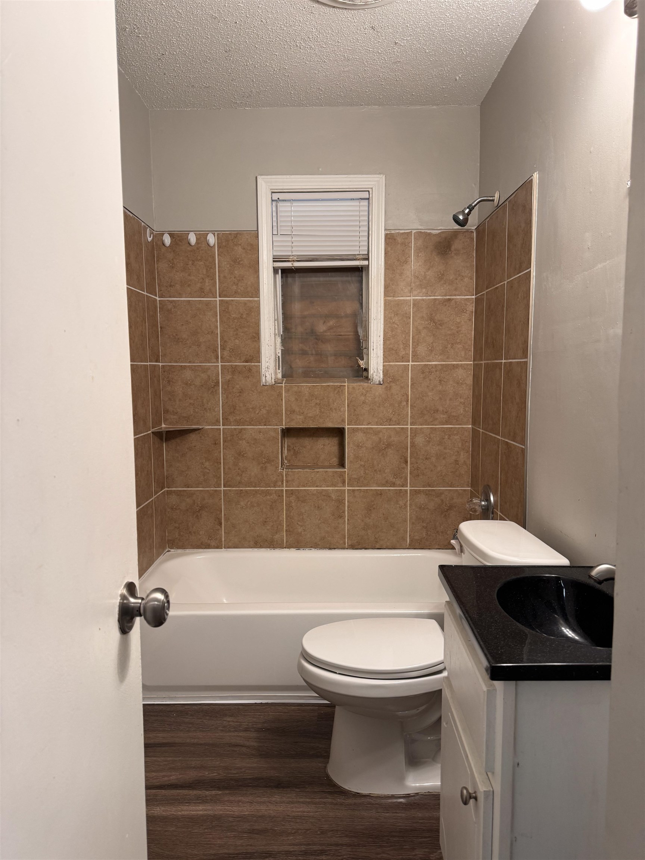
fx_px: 596
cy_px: 430
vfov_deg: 71.6
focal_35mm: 24
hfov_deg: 56.8
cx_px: 322
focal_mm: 6.76
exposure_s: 1/60
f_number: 1.78
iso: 160
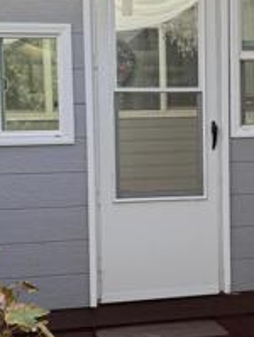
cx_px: 147
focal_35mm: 77
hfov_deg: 19.2
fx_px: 751
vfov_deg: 25.3
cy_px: 173
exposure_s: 1/1032
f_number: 1.78
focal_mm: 6.76
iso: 100
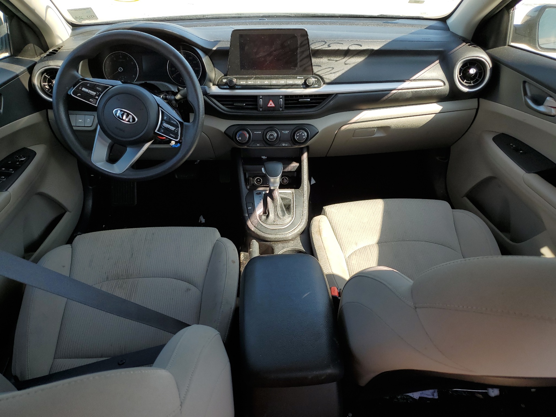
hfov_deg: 67.3
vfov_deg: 53.1
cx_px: 278
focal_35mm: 26
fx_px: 418
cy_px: 208
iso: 50
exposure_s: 1/455
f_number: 1.5
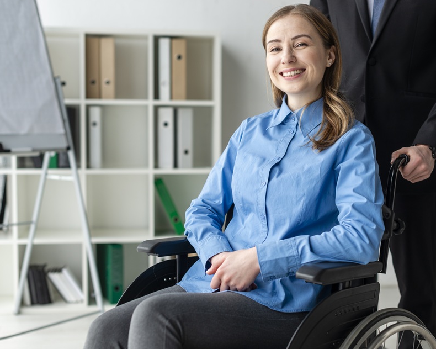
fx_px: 736
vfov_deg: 26.7
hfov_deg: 32.9
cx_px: 254
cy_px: 173
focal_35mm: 57
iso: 250
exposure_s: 1/160
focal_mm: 50
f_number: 2.8
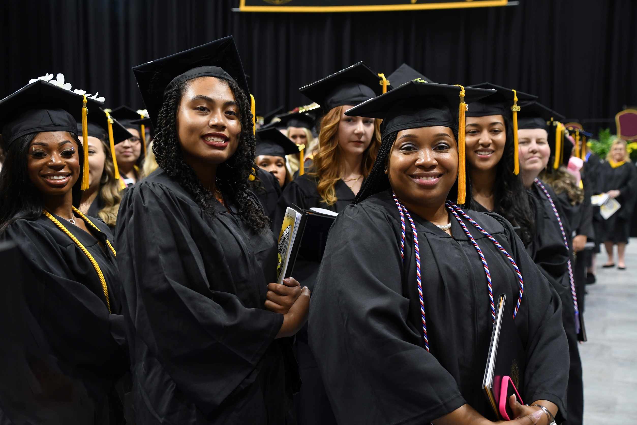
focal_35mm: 66
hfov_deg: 30.5
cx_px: 318
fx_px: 1168
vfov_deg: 20.6
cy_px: 212
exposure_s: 1/80
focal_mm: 44
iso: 1000
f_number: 5
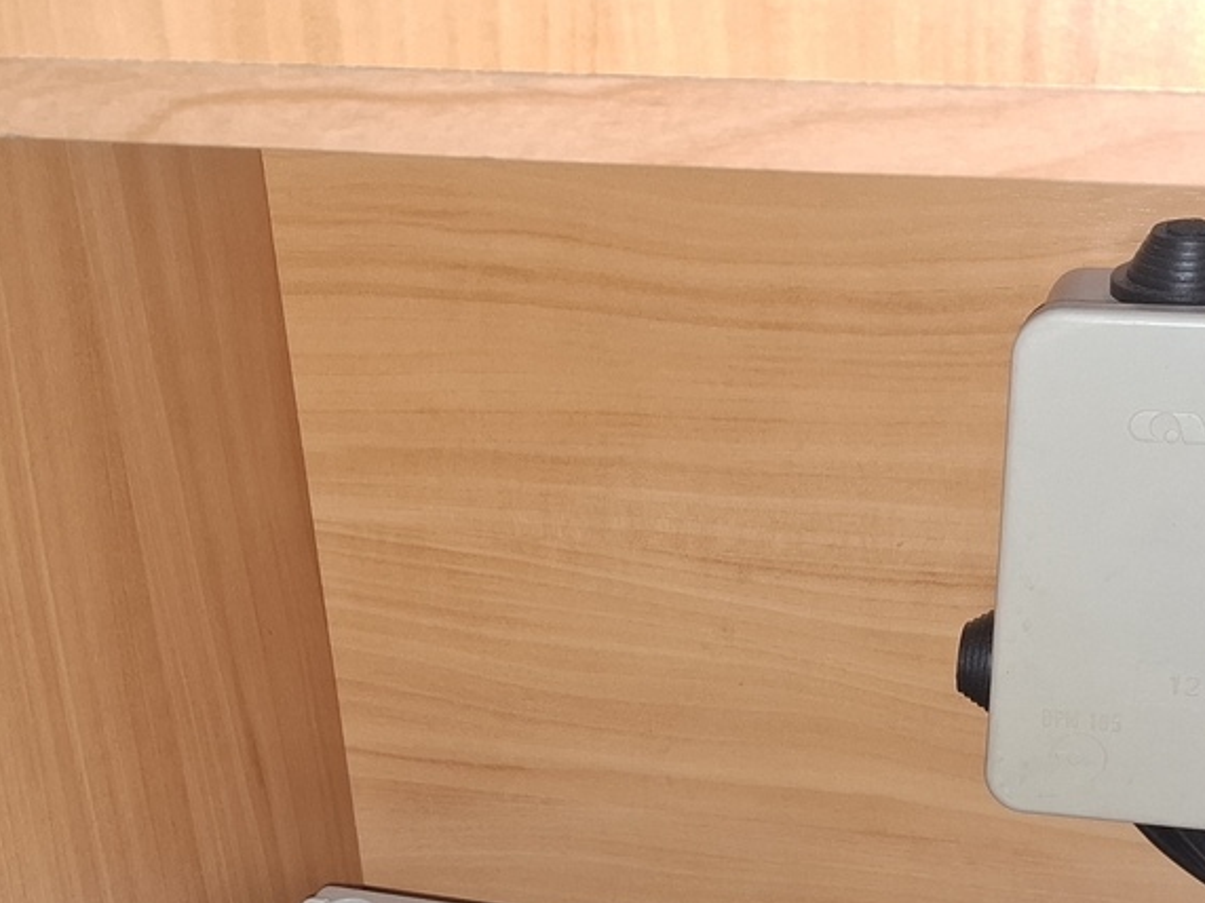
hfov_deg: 33.2
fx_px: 2019
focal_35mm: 58
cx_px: 696
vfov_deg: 23.1
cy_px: 1082
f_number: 1.8
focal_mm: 5.54
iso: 320
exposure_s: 1/100
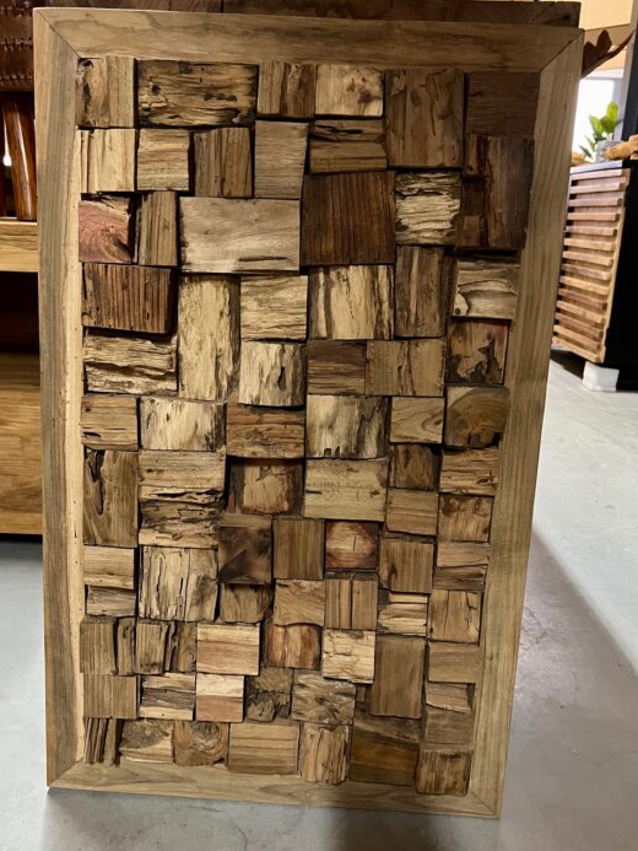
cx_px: 272
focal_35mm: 30
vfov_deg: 60.0
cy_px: 427
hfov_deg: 46.7
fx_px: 737
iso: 400
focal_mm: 5.7
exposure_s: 1/33
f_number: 1.5
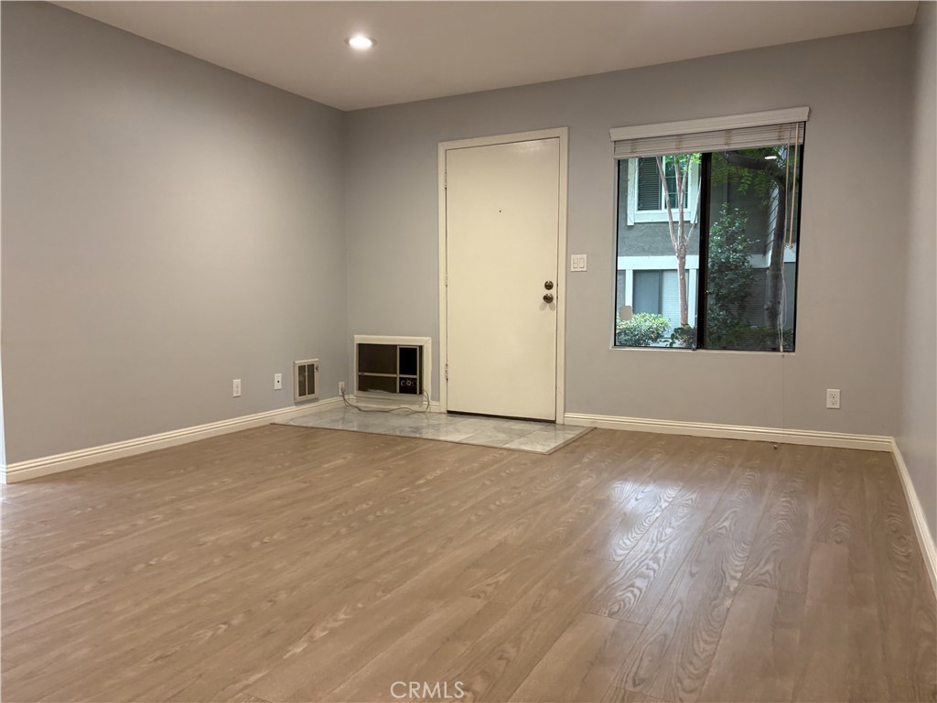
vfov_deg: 53.1
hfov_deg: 67.3
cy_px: 352
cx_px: 468
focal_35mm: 26
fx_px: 704
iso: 160
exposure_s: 1/60
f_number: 1.6
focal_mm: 5.96
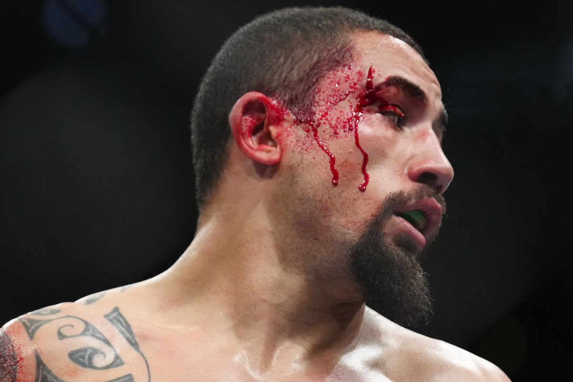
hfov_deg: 12.5
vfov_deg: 8.4
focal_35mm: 164
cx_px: 286
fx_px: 2610
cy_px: 191
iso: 5000
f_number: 2.8
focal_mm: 164
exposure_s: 1/2000
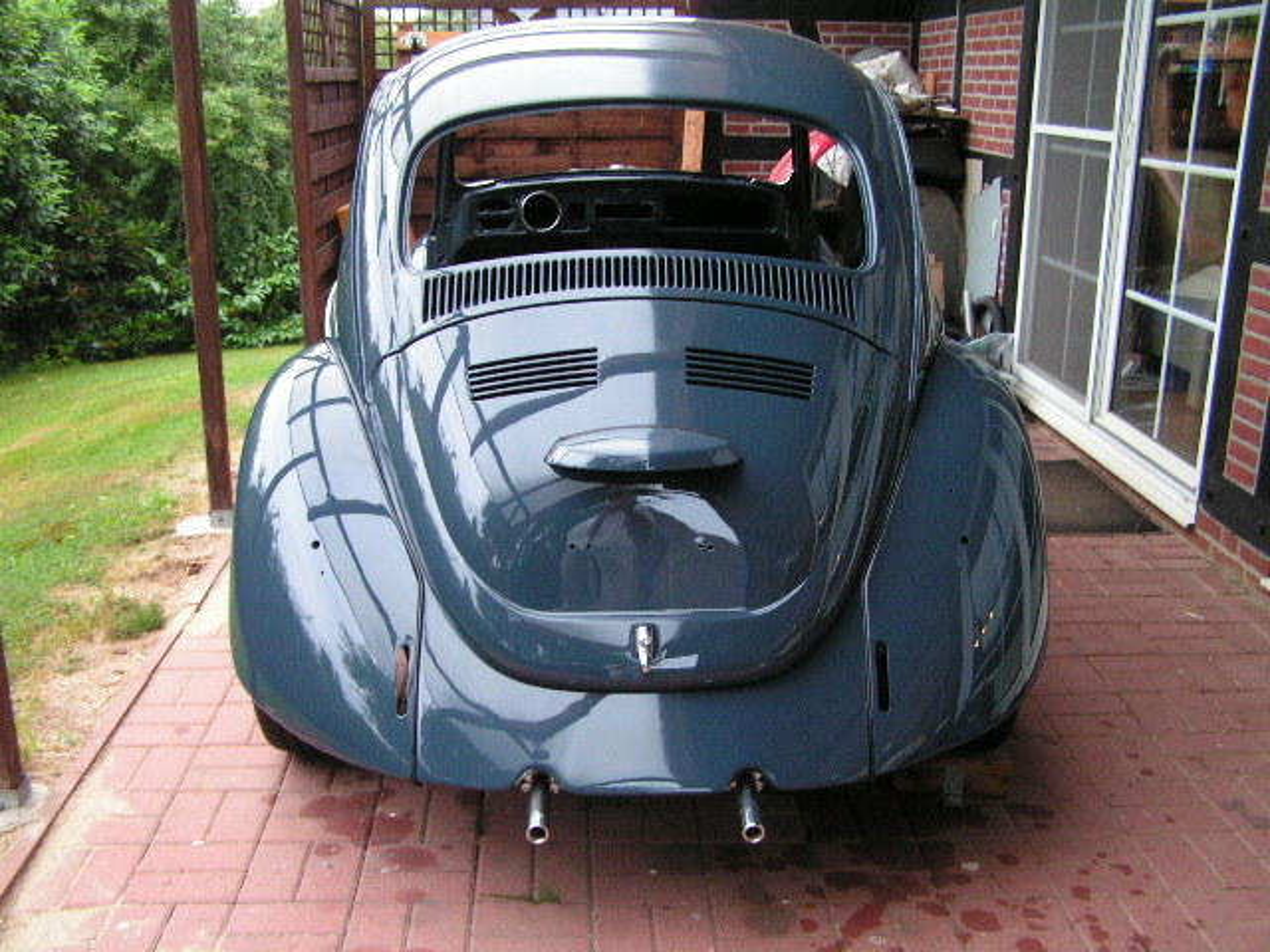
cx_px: 635
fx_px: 1394
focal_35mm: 38
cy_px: 476
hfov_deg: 49.0
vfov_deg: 37.7
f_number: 2.8
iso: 200
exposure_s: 1/20
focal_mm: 6.3
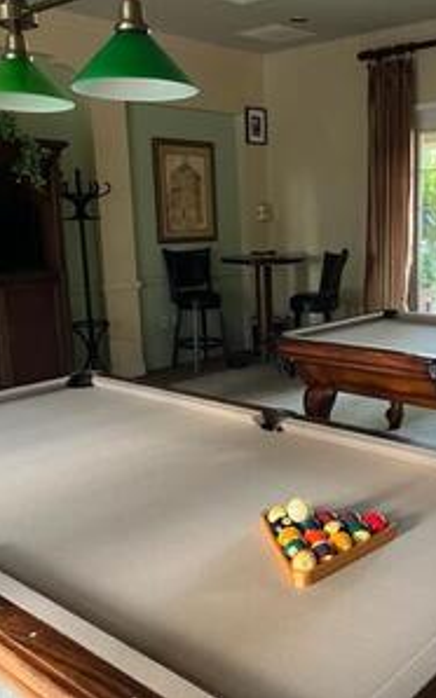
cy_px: 349
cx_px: 316
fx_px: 704
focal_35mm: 37
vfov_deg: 52.8
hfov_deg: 33.8
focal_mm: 5.1
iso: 320
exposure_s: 1/60
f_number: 1.6
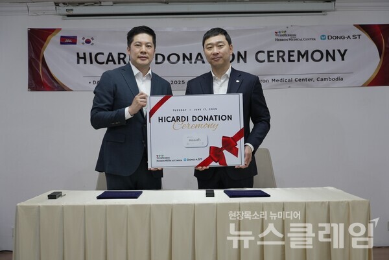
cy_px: 130
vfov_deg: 26.0
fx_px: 562
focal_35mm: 52
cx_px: 194
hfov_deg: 38.2
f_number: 4
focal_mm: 52
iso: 1000
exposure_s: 1/125
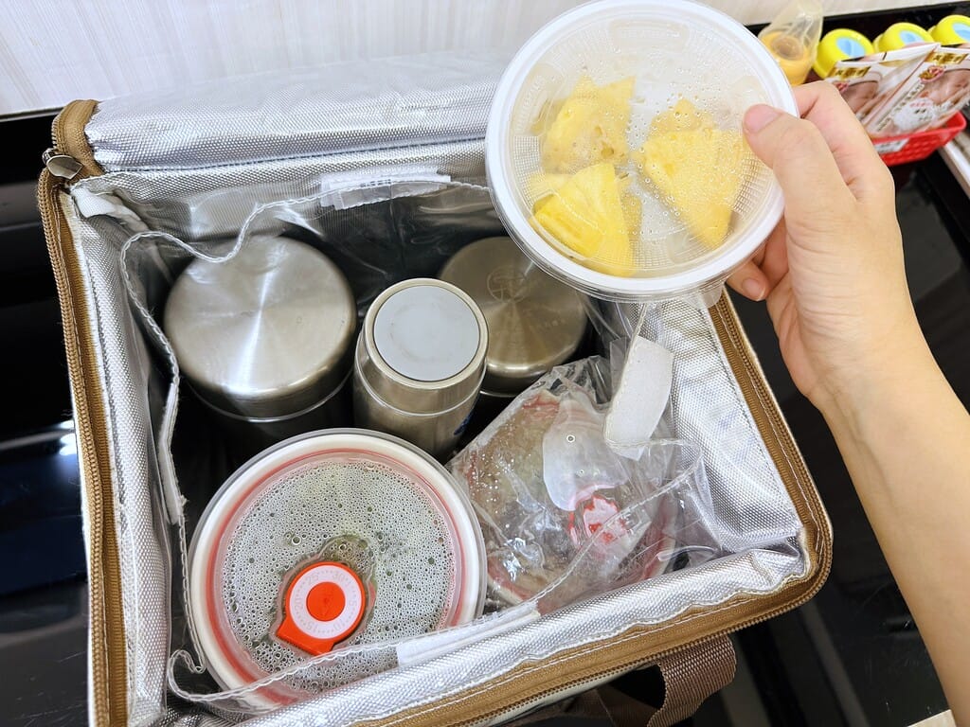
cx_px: 485
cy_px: 364
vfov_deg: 56.8
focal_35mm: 24
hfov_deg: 71.6
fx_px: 673
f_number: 1.78
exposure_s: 1/60
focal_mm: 6.86
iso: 200
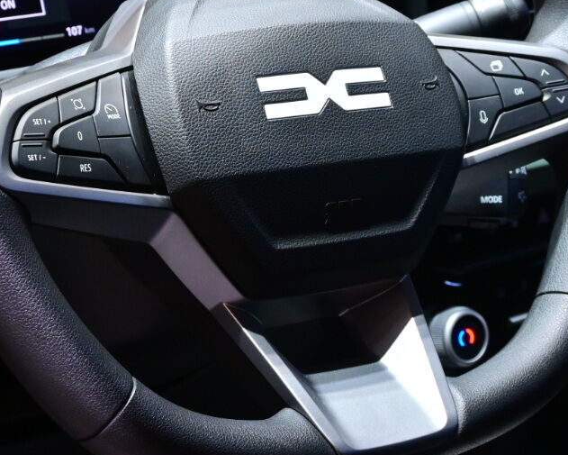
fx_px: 1580
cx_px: 254
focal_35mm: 94
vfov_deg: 16.3
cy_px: 105
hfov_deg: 20.4
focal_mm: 26
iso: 800
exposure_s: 1/60
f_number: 6.3
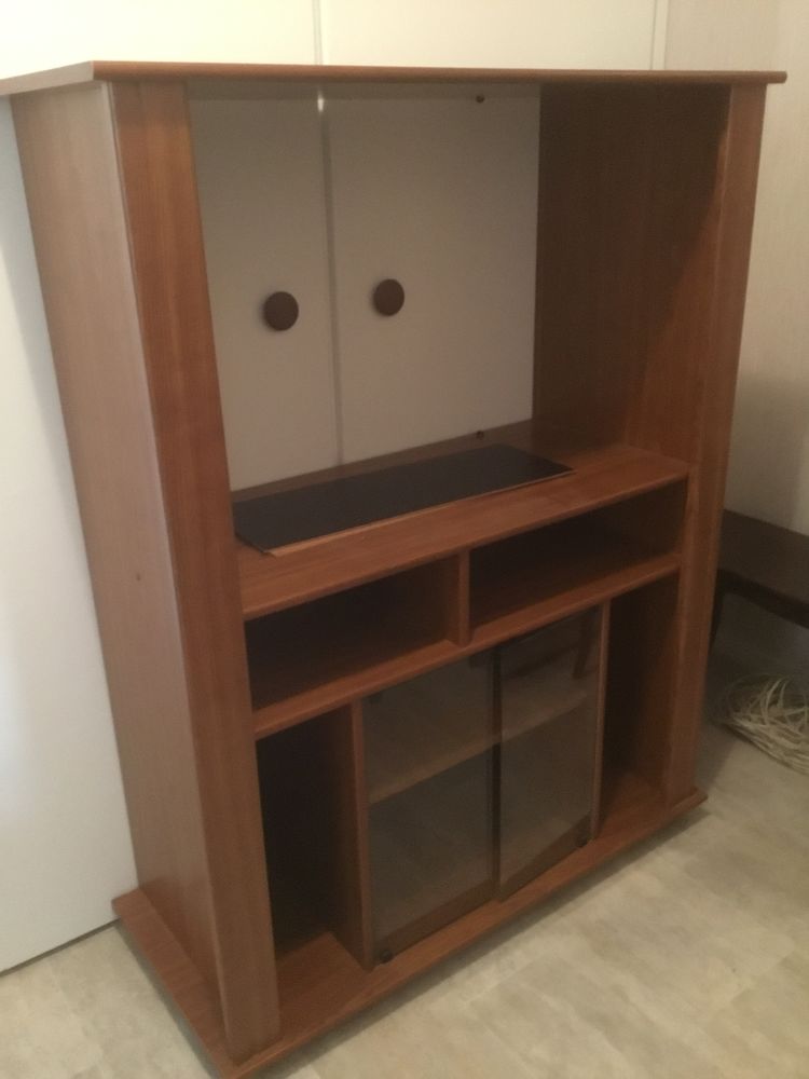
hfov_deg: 45.4
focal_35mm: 31
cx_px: 404
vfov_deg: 58.4
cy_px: 540
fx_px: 966
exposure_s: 1/17
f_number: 2.4
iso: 640
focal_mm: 3.3
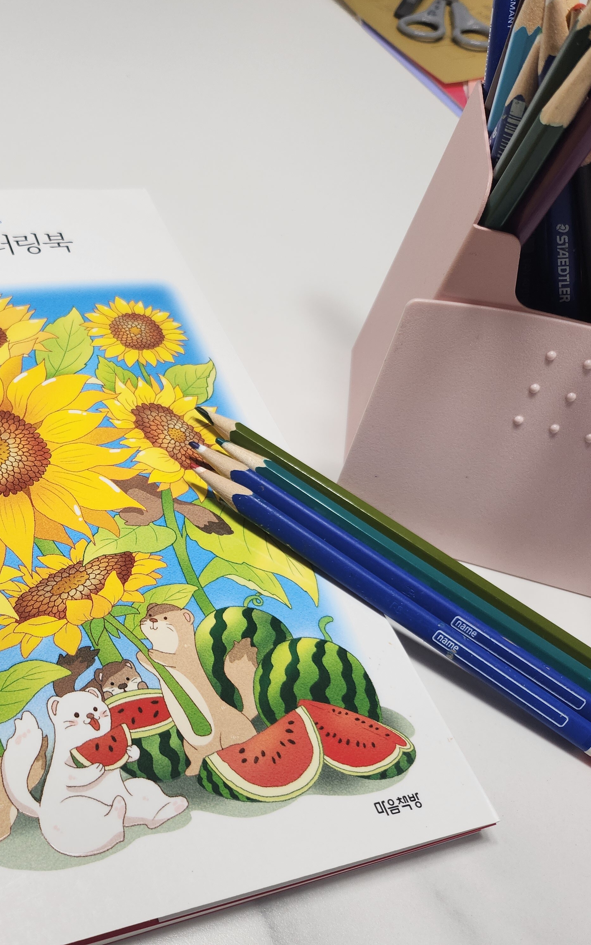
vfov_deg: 56.7
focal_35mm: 34
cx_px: 87
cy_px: 472
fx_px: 876
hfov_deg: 35.6
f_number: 1.8
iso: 80
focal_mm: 5
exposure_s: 1/180
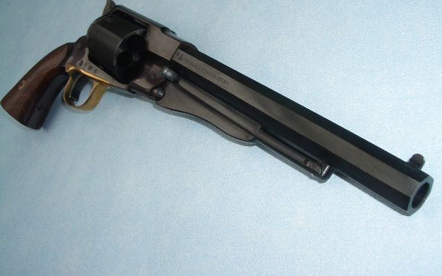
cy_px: 131
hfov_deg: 51.5
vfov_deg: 33.6
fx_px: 458
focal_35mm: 38
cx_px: 222
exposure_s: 1/50
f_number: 4.3
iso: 80
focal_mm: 5.8
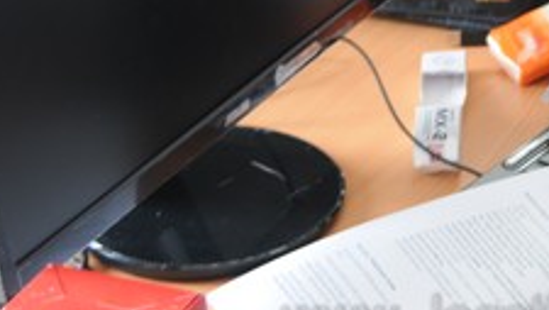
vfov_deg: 10.3
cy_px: -23
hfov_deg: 17.8
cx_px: 559
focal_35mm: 117
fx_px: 1705
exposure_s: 1/20
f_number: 3.5
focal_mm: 28
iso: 200
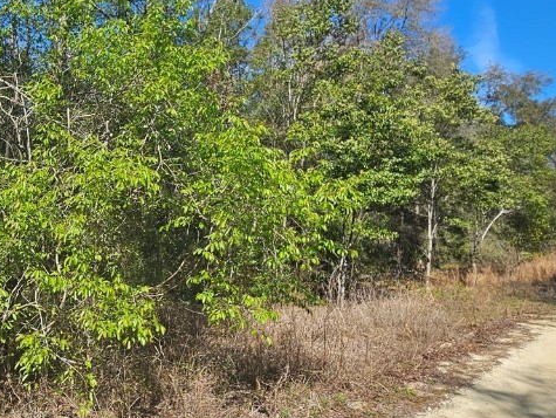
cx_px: 155
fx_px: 450
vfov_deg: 49.8
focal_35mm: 28
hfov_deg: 60.7
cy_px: 197
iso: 50
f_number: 2.2
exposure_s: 1/1957
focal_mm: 2.2
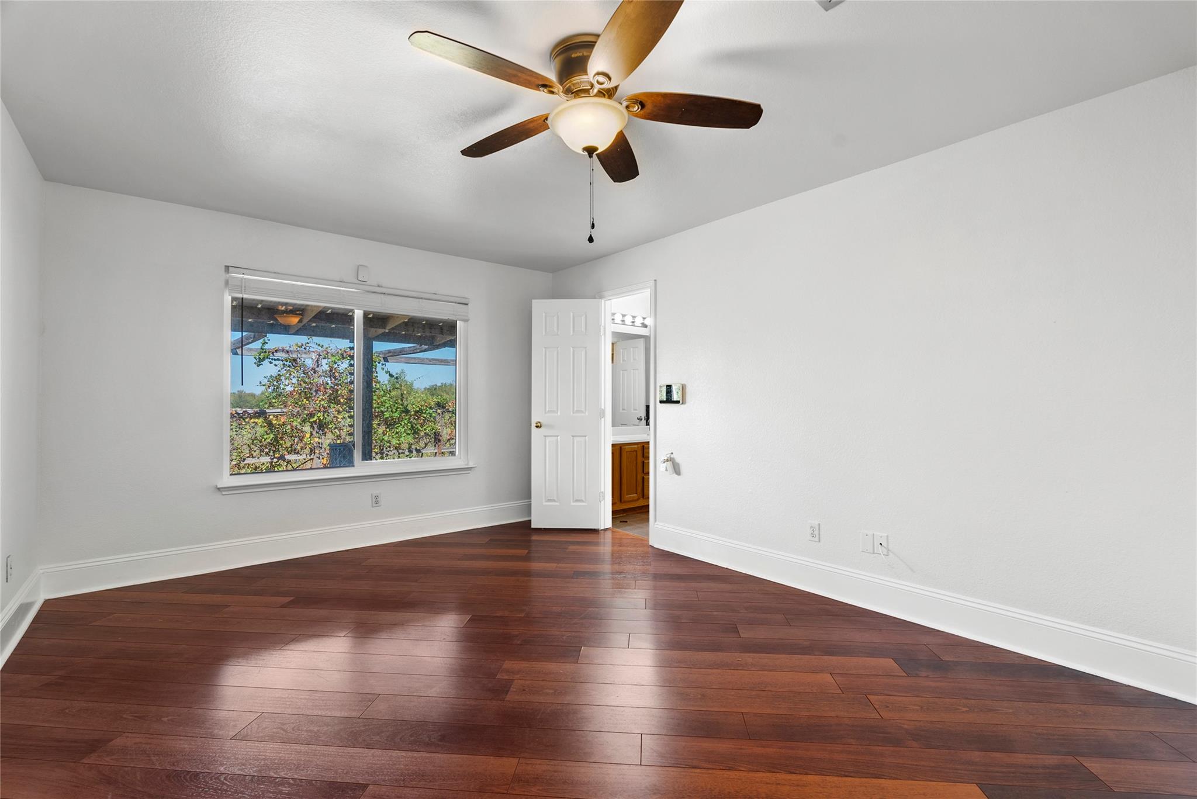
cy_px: 400
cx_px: 598
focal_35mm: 16
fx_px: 532
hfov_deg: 96.7
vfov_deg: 73.8
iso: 125
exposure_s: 5
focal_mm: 16
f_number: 8
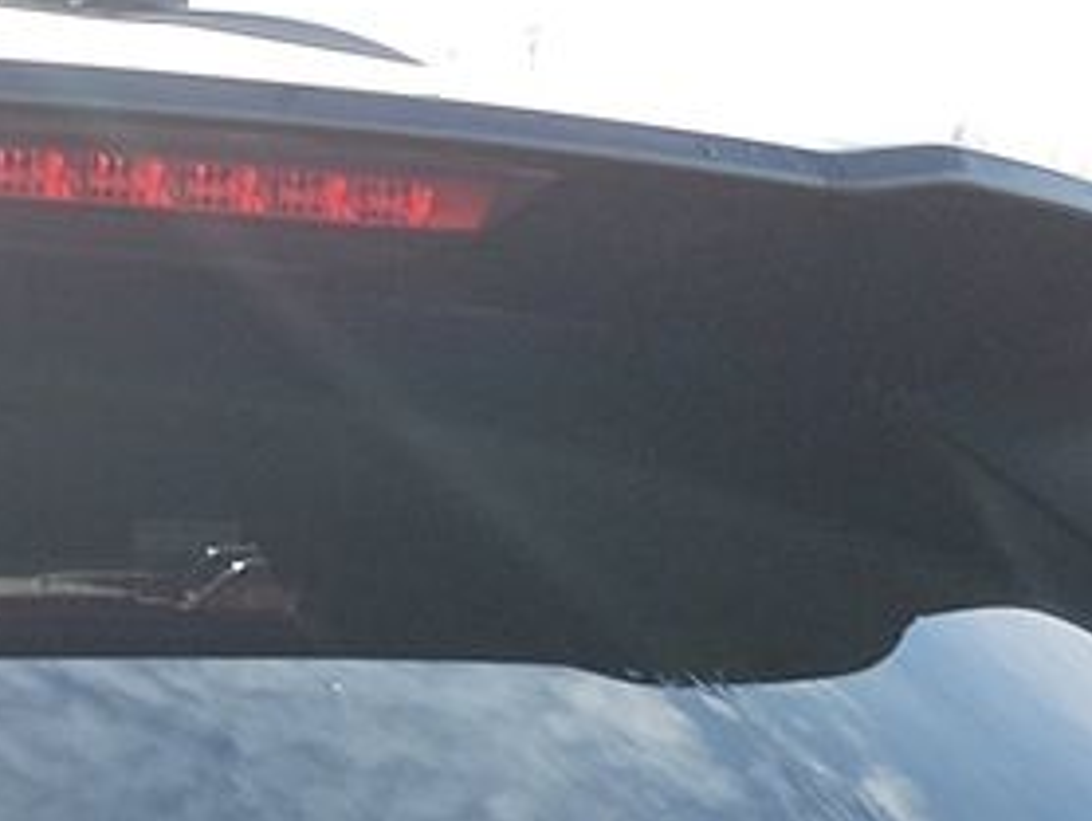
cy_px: 2176
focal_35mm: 138
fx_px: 4357
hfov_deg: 13.5
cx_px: -534
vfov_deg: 9.3
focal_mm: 6.7
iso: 50
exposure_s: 1/344
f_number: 1.8
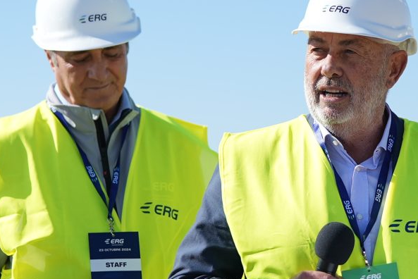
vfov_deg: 8.5
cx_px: 354
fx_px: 1882
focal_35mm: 162
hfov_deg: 12.6
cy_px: 215
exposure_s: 1/8000
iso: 160
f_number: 1.8
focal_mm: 50
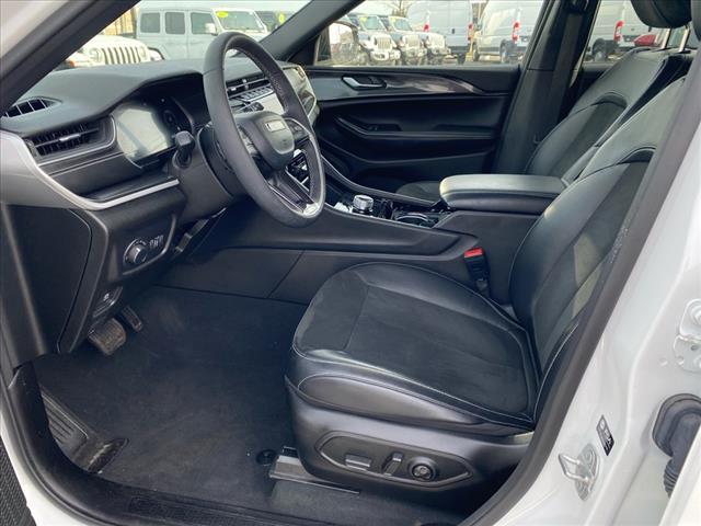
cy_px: 263
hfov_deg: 67.3
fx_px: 527
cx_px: 350
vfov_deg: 53.1
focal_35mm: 26
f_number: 1.8
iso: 32
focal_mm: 4.25
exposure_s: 1/210
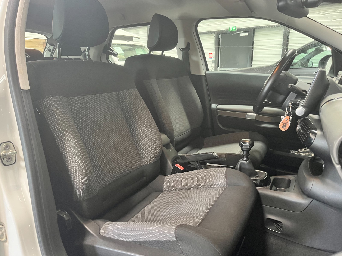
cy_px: 128
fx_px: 257
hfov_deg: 67.3
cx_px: 171
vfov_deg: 53.1
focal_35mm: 26
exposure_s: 1/33
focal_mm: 5.1
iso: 400
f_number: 1.6
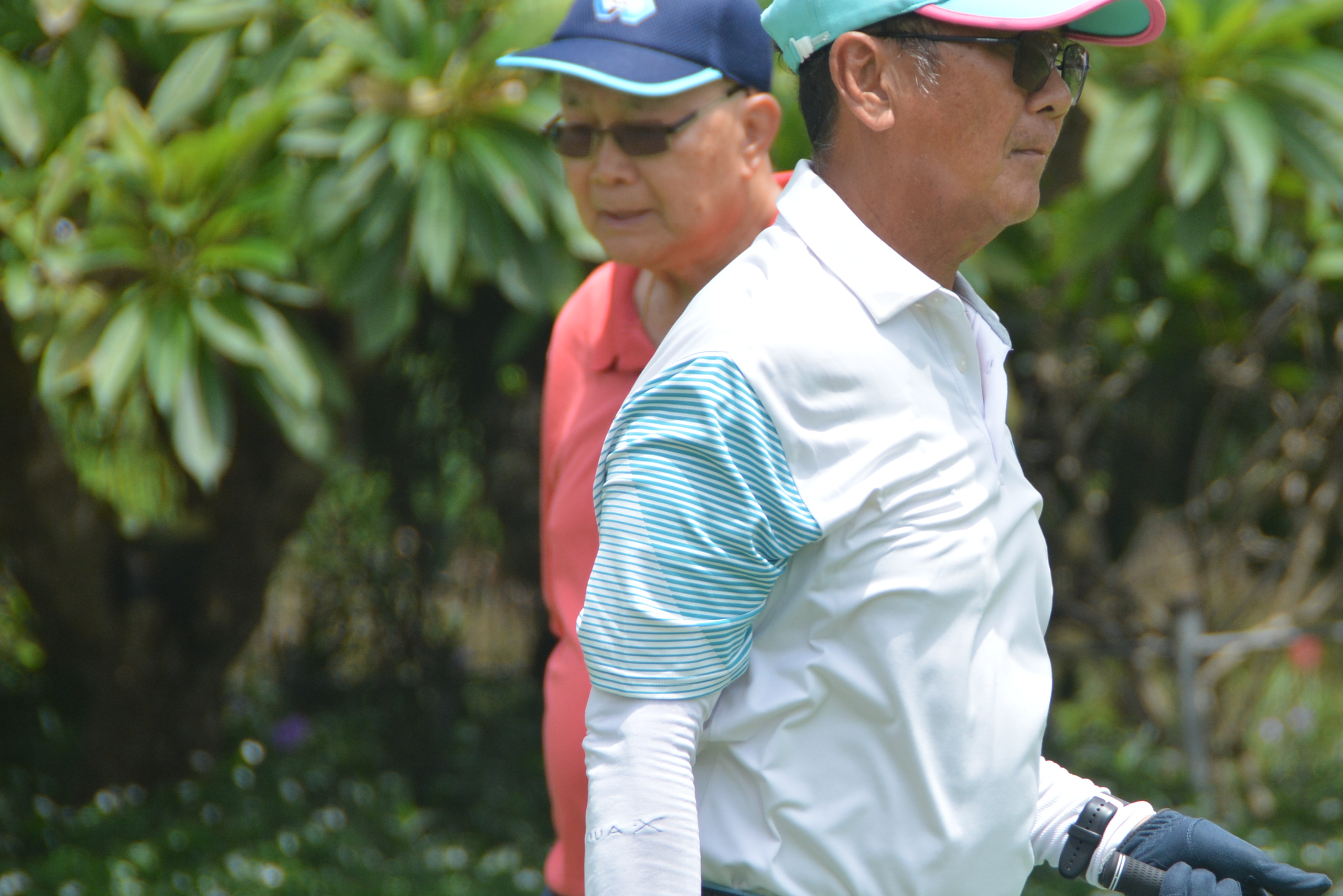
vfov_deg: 3.5
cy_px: 468
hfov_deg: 5.2
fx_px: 14739
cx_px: 961
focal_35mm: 395
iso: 400
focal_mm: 150
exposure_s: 1/1000
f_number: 5.6
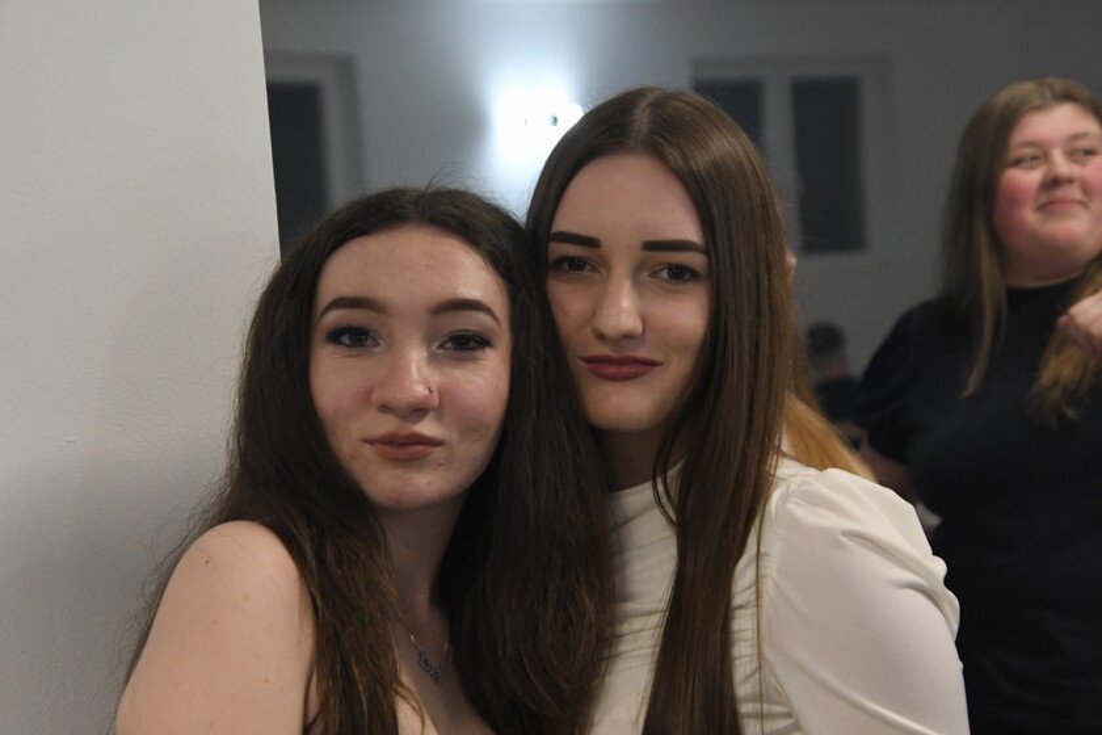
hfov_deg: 23.4
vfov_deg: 15.7
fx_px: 2663
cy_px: 368
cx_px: 551
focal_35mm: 87
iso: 2000
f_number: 4.5
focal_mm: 58
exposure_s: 1/100
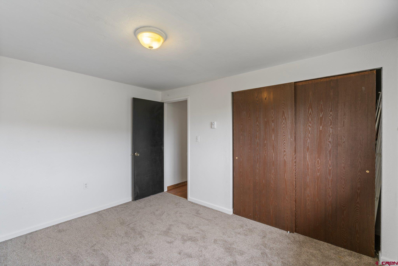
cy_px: 133
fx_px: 177
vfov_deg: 73.8
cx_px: 199
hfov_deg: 96.7
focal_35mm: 16
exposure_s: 1
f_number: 16
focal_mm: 16
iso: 400
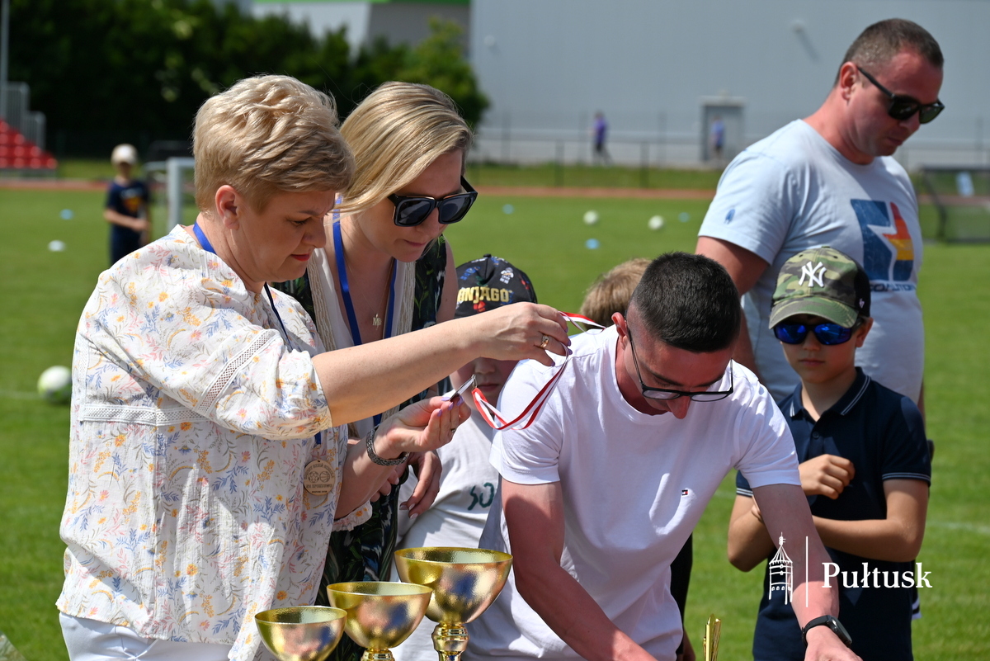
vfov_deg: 10.6
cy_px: 330
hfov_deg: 15.8
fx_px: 3576
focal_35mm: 130
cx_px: 495
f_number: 8
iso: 100
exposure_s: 1/500
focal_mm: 130
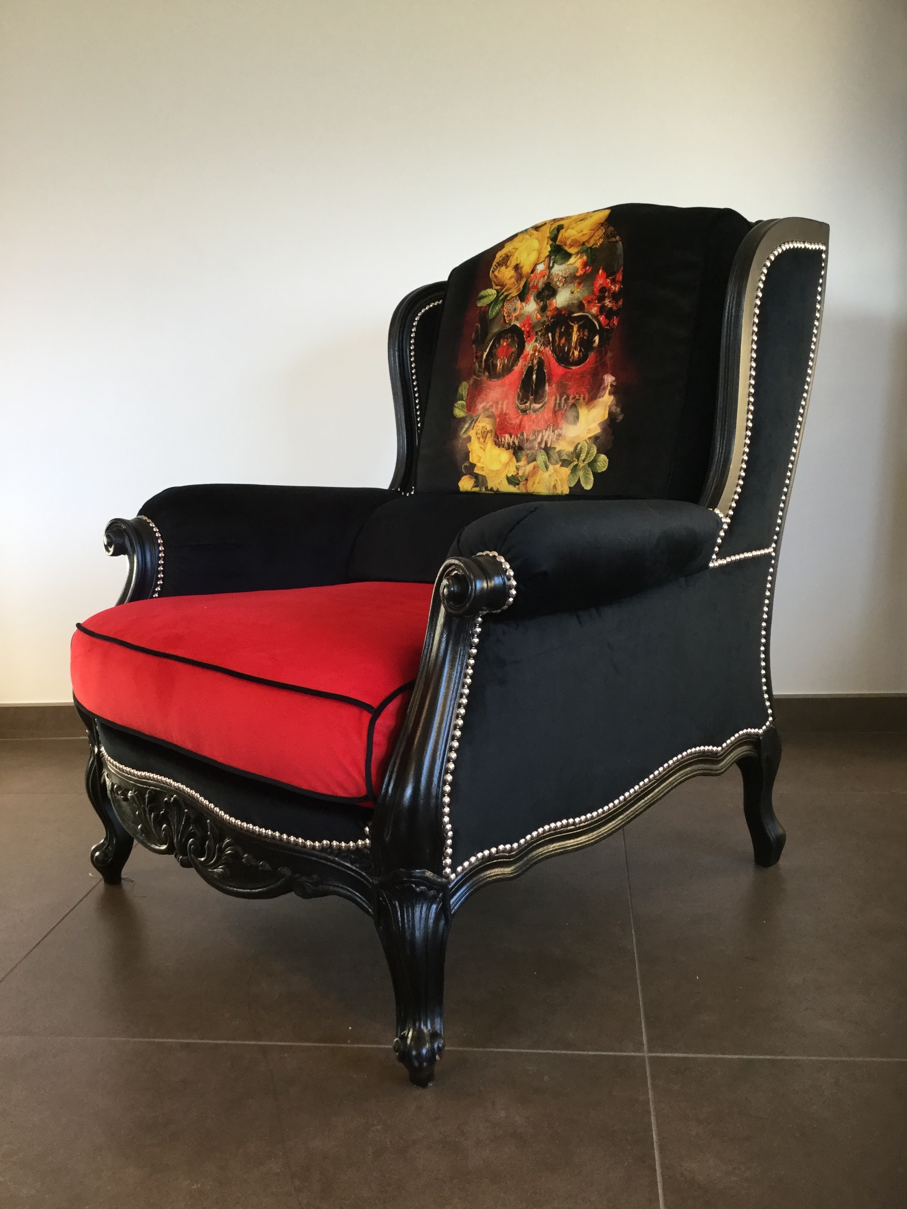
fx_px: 1083
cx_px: 454
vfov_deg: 58.4
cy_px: 604
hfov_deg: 45.4
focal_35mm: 31
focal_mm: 3.3
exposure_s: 1/33
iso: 80
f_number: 2.4
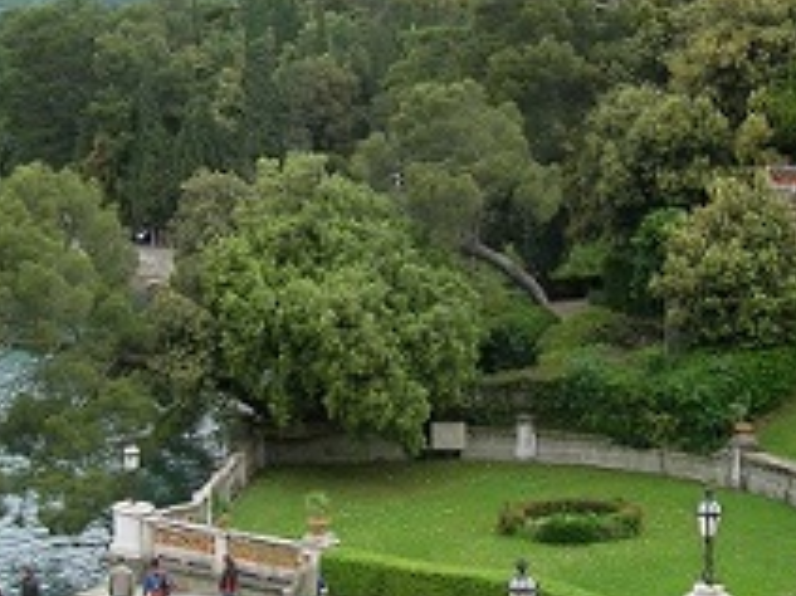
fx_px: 1540
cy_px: 290
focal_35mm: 67
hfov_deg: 28.9
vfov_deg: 21.9
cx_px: 468
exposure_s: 1/30.4
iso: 50
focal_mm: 5.7
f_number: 4.9
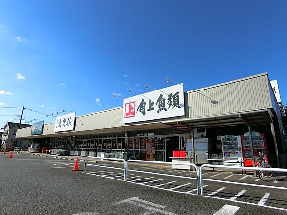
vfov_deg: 66.0
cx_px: 149
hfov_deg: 81.7
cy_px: 111
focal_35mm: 20
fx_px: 166
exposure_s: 1/400
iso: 80
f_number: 6.9
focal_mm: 4.06
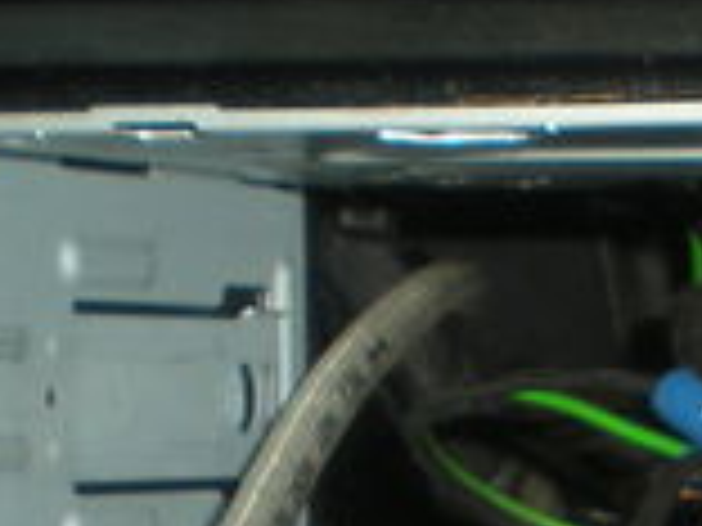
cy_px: 760
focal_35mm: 180
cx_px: 968
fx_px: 3650
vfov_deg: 8.1
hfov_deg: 10.7
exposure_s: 1/60
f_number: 4.9
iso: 64
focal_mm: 7.4
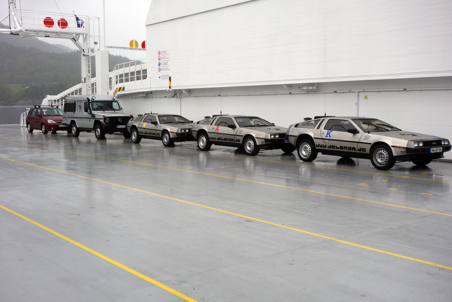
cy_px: 151
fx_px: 515
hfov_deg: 47.4
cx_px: 226
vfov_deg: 32.6
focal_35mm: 41
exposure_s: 1/250
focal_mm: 15.28
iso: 125
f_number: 5.6
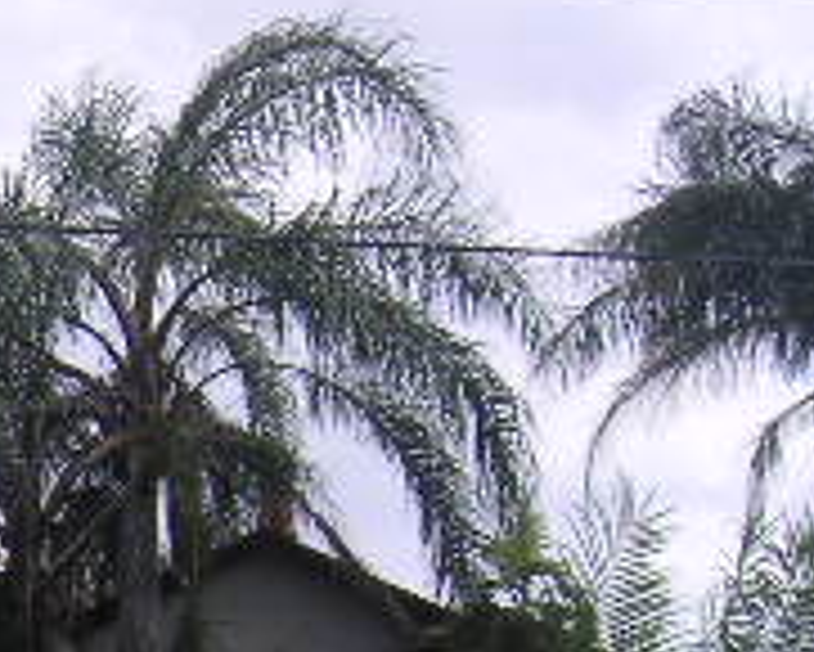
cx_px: -553
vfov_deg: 11.6
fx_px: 3158
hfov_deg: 13.5
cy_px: 764
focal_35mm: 131
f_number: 6.7
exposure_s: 1/180
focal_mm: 6
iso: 50
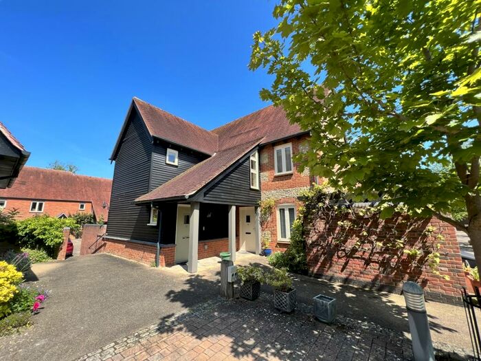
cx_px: 240
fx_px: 181
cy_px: 180
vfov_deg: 89.9
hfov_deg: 106.2
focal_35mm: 13
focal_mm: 1.57
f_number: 1.8
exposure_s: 1/550
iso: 32
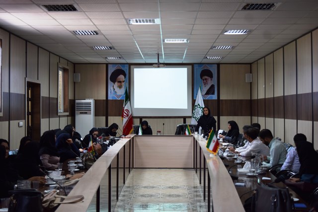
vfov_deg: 25.1
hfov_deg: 36.9
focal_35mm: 54
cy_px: 106
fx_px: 477
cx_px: 159
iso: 400
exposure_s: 1/80
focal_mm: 36
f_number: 4.8
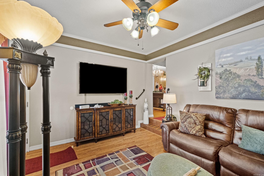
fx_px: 110
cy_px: 88
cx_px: 132
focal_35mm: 15
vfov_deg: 77.3
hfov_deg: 100.4
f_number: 5.6
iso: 800
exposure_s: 1/4
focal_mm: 10
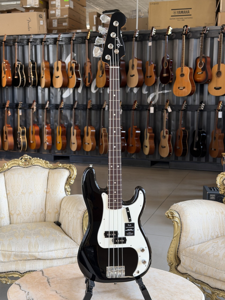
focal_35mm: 48
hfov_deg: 30.3
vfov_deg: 39.7
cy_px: 150
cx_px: 112
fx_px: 416
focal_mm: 6.76
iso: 64
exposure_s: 1/121
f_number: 1.78
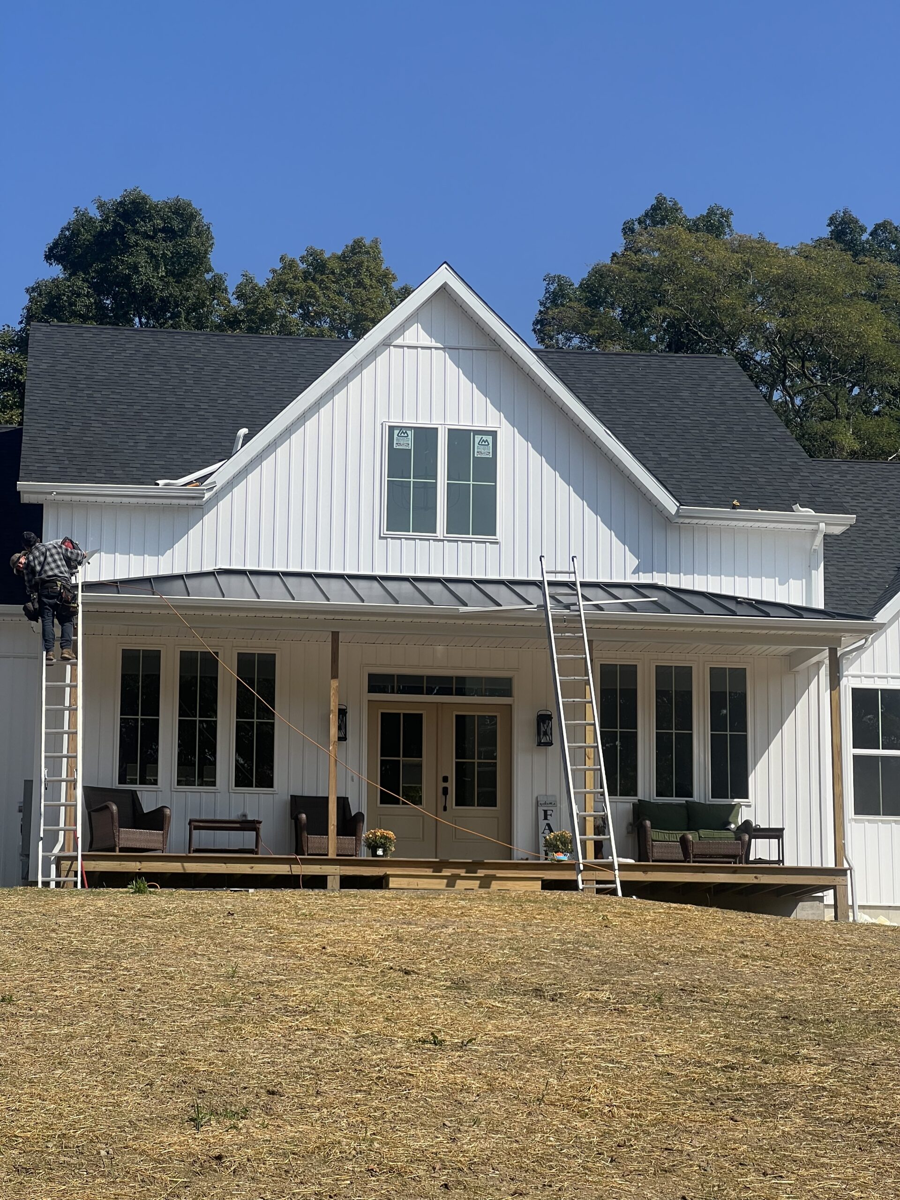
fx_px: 2669
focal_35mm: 77
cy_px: 600
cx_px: 450
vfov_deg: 25.3
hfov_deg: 19.1
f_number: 2.8
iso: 32
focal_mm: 9
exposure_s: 1/881
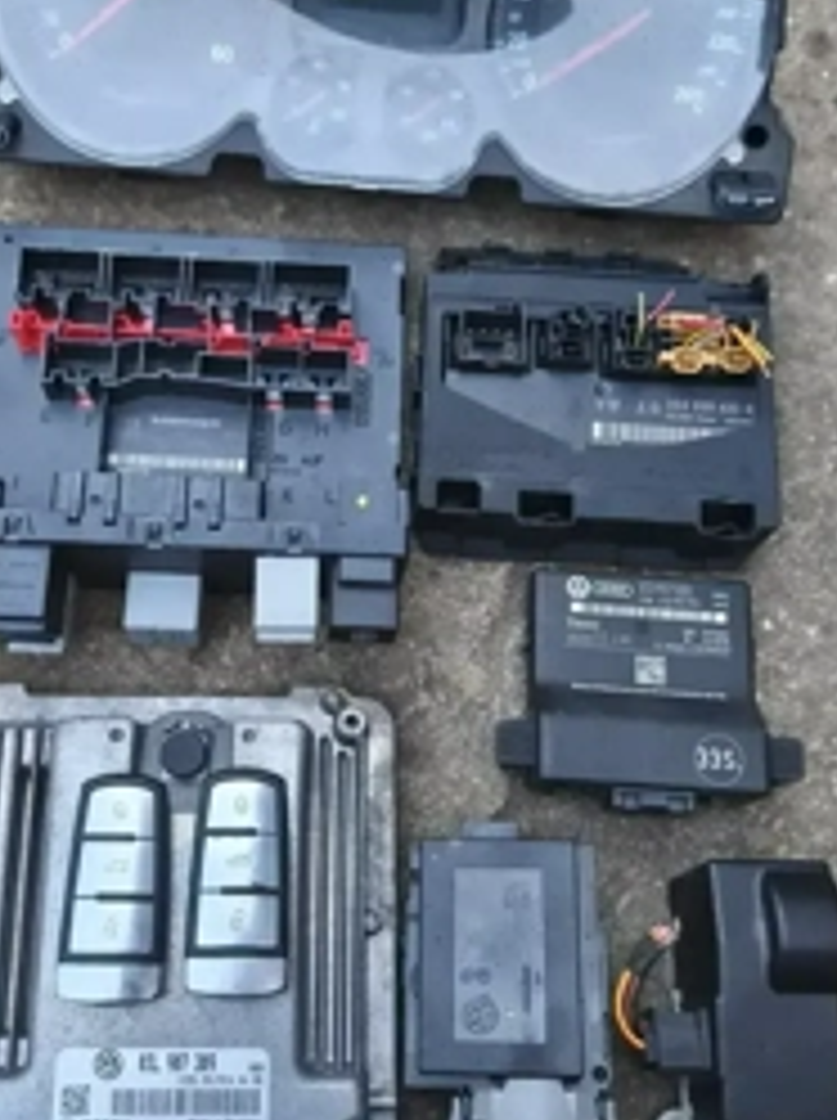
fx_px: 1196
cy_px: 535
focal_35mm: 37
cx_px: 378
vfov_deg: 50.2
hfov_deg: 38.5
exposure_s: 1/50
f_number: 1.65
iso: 640
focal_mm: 6.18
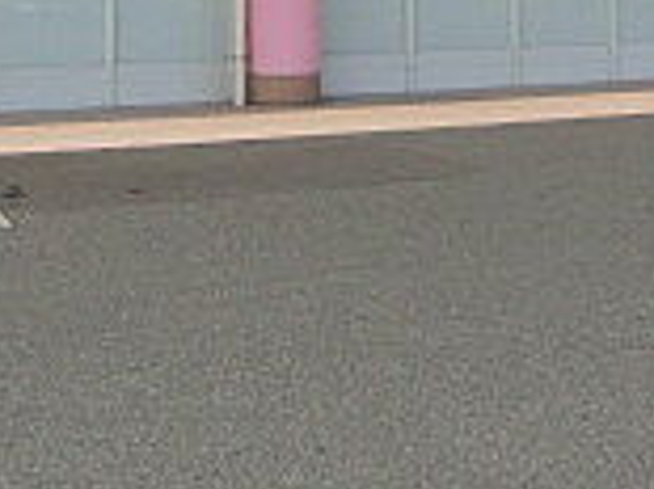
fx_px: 2265
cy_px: -485
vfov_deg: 11.2
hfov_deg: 16.4
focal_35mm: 120
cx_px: 236
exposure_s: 1/1000
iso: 200
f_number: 7.4
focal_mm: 5.2
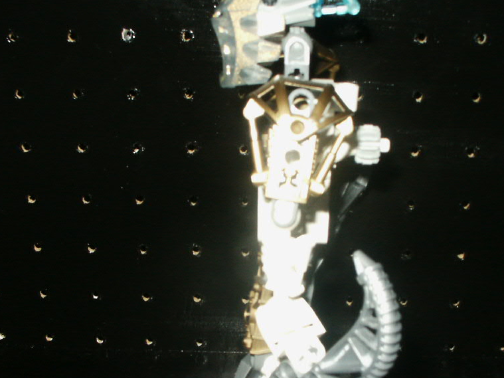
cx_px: 258
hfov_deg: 32.7
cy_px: 243
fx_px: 859
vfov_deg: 24.7
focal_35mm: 59
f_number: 6.7
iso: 200
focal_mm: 7.18
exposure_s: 1/45
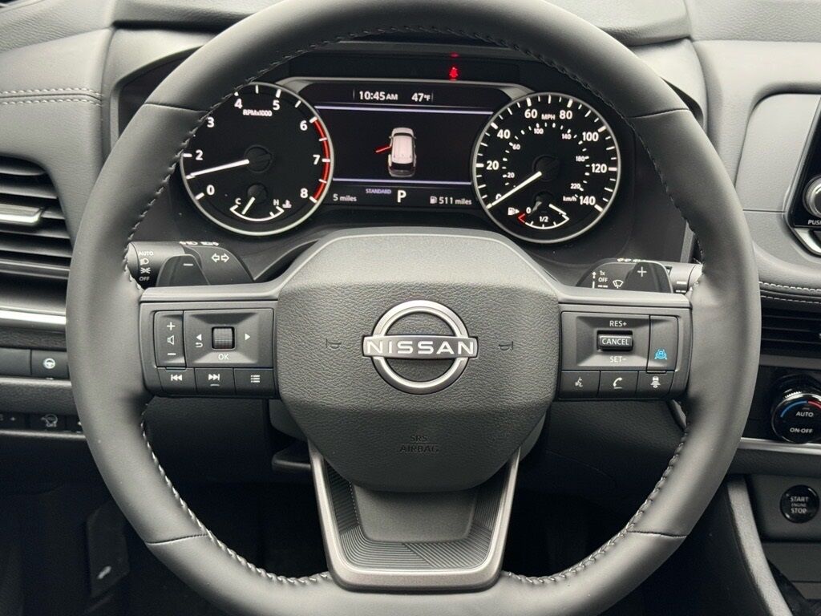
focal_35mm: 48
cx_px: 410
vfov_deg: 30.3
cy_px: 308
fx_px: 1138
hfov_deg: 39.7
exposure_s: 1/60
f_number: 1.78
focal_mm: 6.76
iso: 125
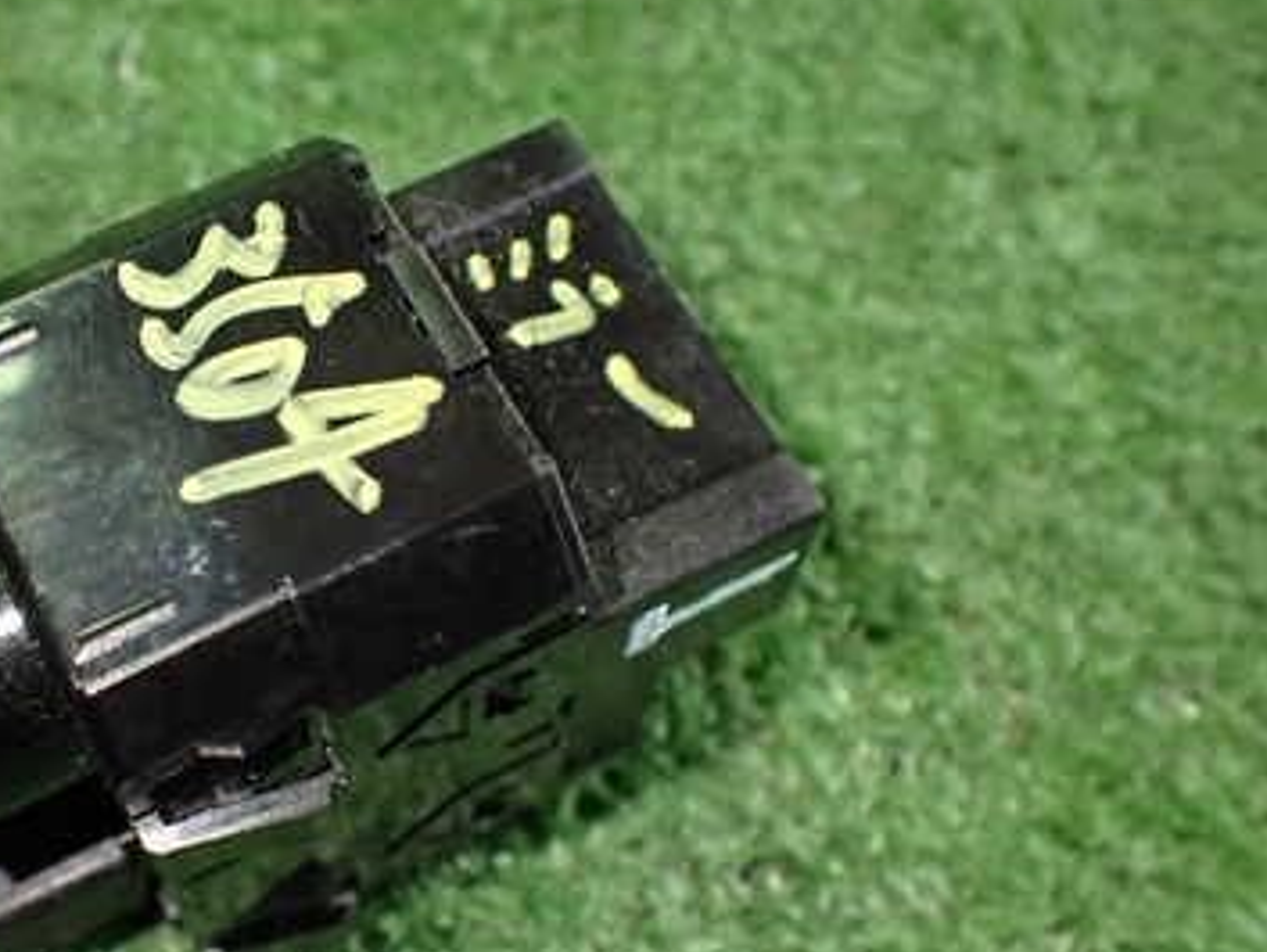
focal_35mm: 51
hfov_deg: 36.4
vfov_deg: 28.6
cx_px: 284
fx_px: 1867
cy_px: 521
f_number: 2.3
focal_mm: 5.4
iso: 640
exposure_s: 1/125
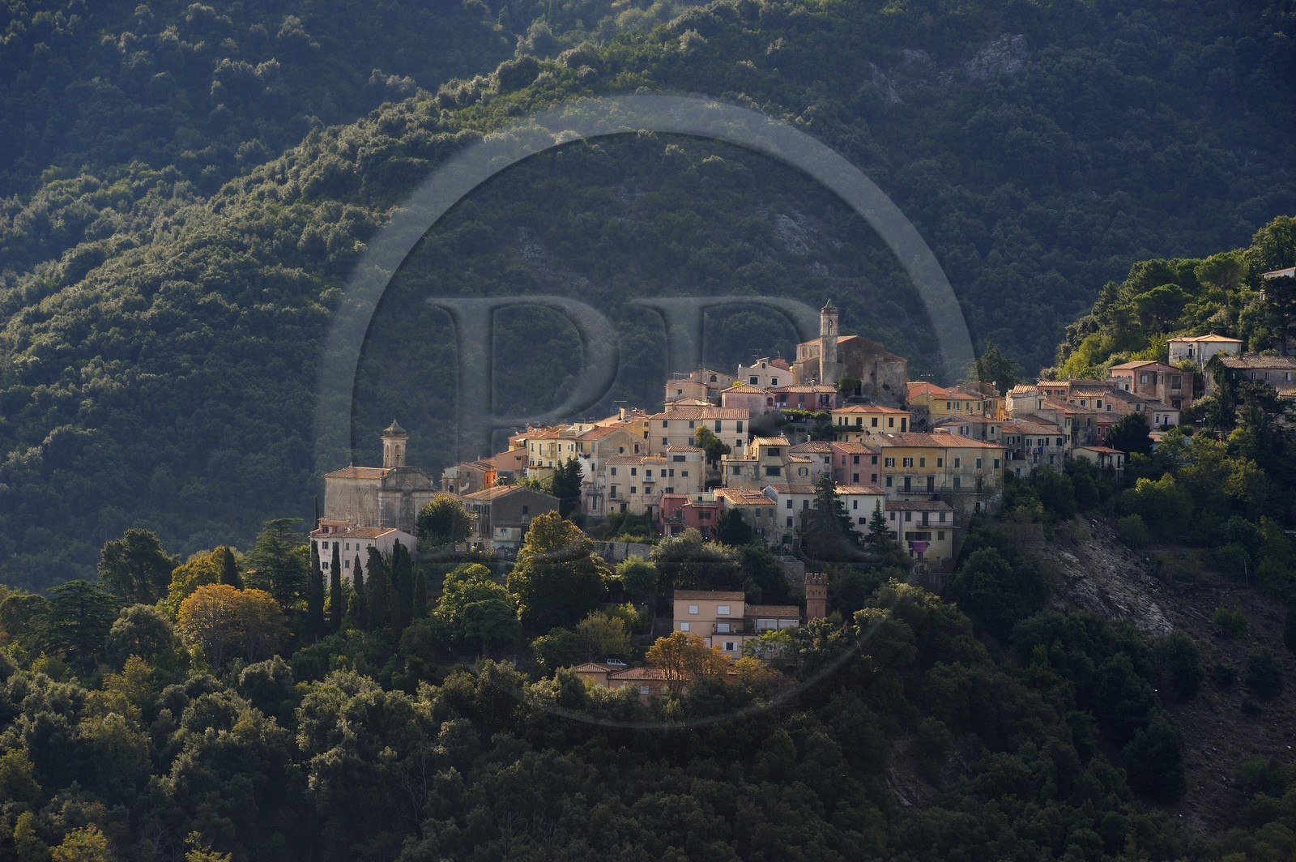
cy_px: 431
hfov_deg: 10.3
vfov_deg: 6.9
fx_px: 7194
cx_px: 648
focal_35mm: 200
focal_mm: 200
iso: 200
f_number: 9
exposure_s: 1/200
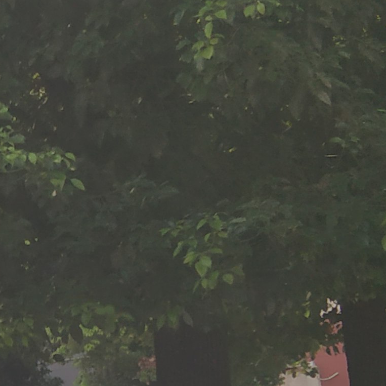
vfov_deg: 13.6
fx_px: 1590
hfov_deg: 11.7
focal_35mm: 126
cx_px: -493
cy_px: 398
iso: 206
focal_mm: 3.82
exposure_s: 1/1511
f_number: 1.8
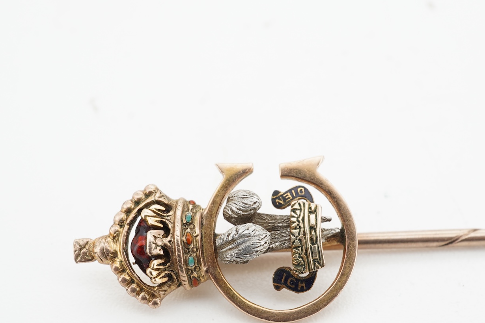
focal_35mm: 72
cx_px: 265
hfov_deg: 28.1
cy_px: 208
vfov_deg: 18.9
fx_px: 970
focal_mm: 30
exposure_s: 1/50
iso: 125
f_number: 22
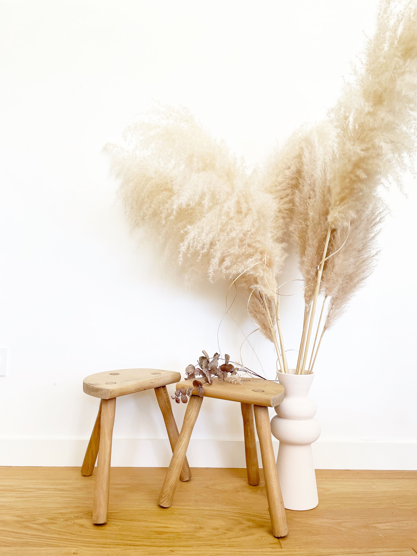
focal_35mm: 26
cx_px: 208
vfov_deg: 67.3
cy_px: 278
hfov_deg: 53.1
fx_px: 418
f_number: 1.6
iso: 50
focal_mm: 4.2
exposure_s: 1/121
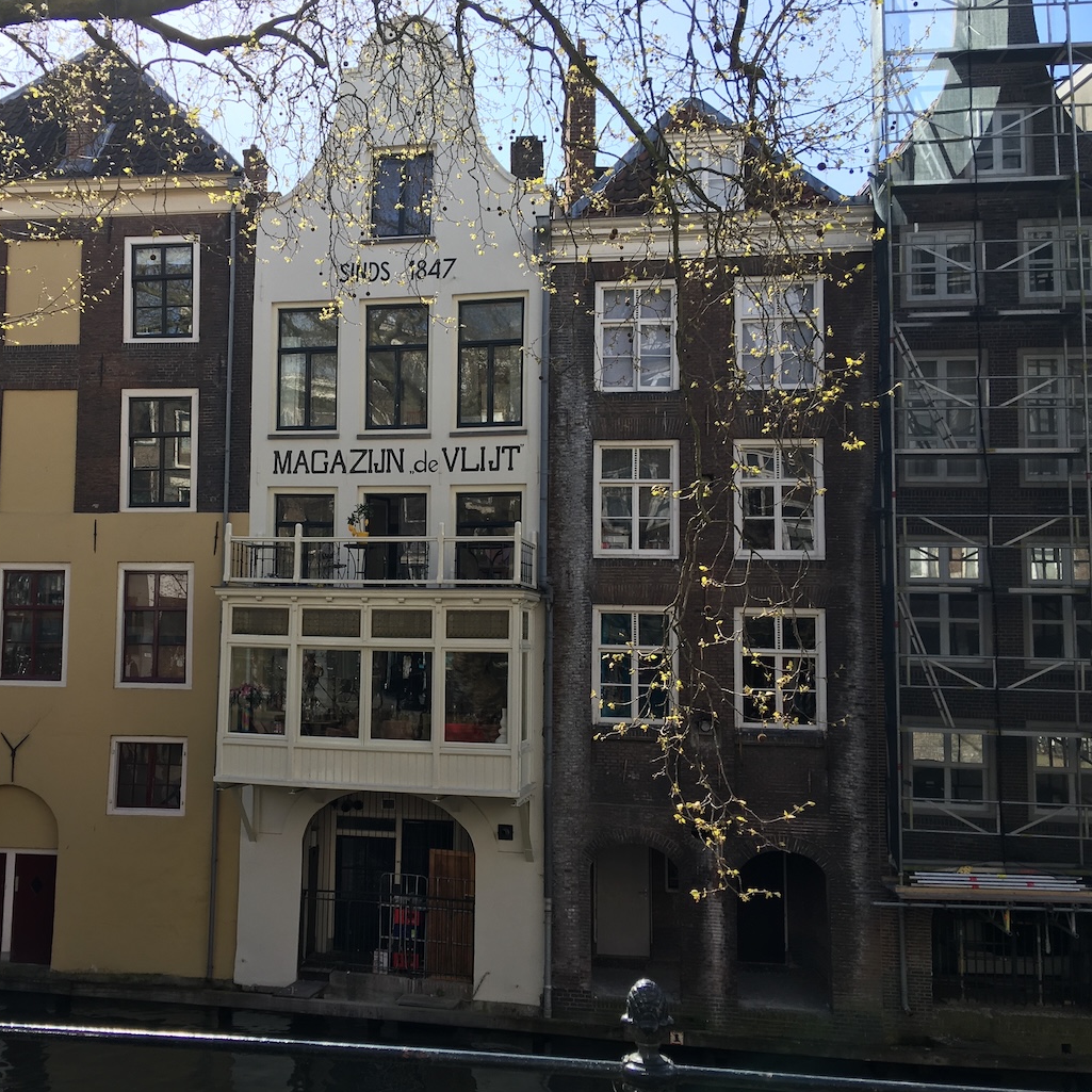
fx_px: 1249
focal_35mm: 35
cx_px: 389
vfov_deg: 47.2
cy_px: 548
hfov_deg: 46.7
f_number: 2.2
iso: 25
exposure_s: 1/578
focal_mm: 4.15
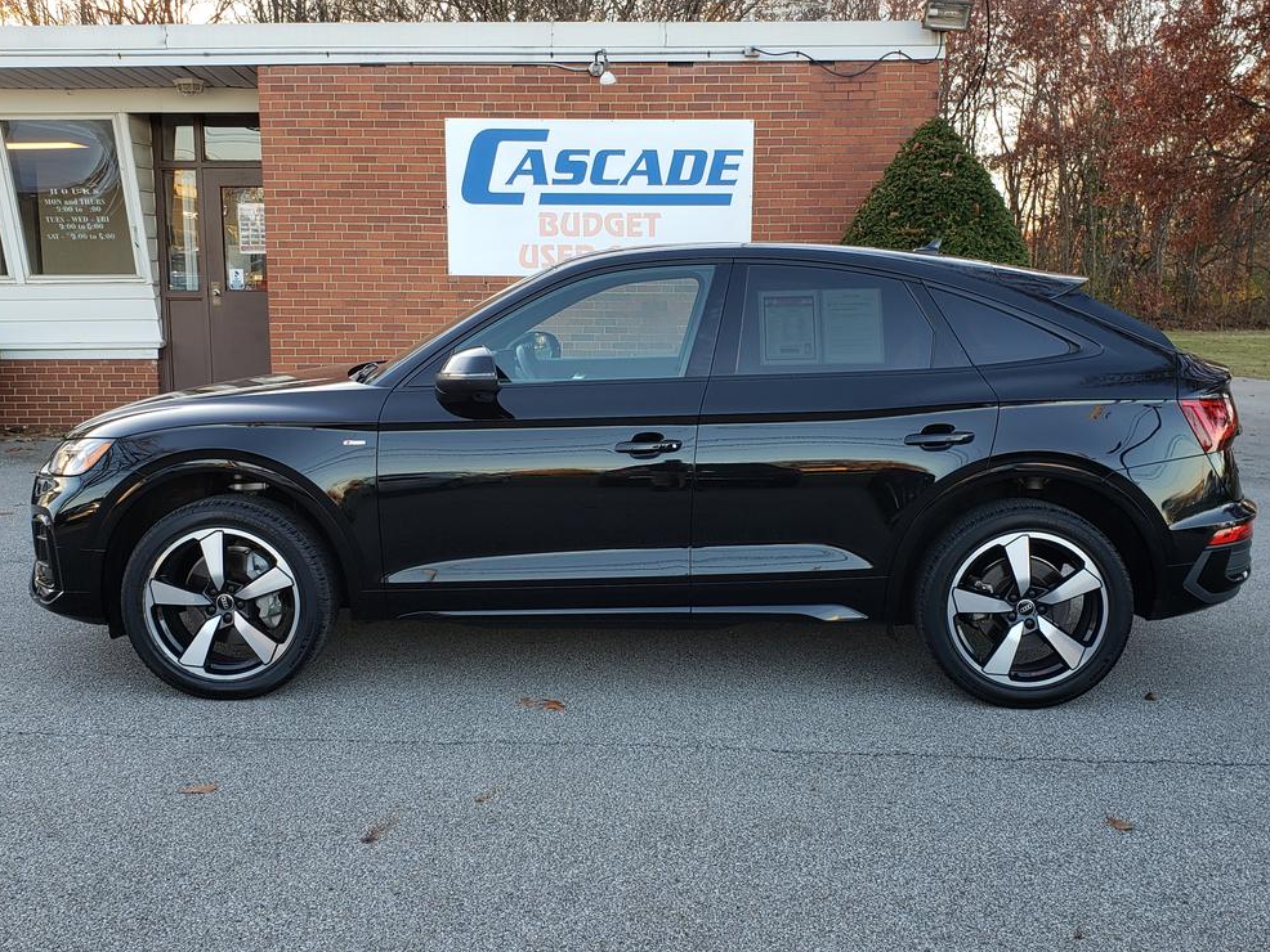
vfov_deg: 51.4
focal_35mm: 27
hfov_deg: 65.3
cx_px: 647
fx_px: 991
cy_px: 467
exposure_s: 1/69
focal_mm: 4.3
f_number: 2.4
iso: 50
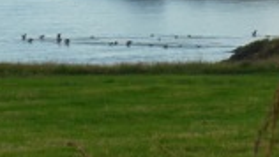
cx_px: 208
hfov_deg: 7.3
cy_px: -42
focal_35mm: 297
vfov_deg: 4.1
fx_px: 2198
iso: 80
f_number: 3.9
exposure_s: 1/640
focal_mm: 11.4
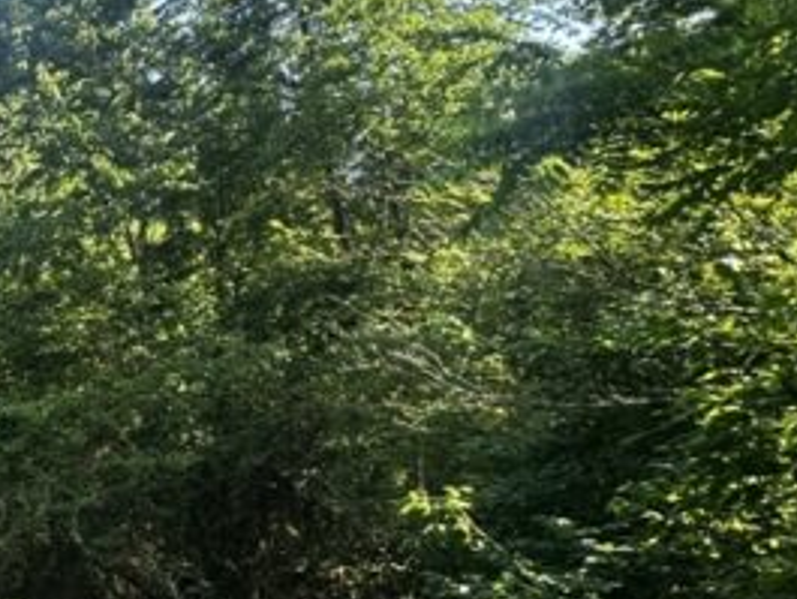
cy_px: 358
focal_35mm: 54
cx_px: -710
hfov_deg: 20.7
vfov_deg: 27.0
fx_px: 1244
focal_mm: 2.22
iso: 40
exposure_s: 1/223
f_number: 2.2
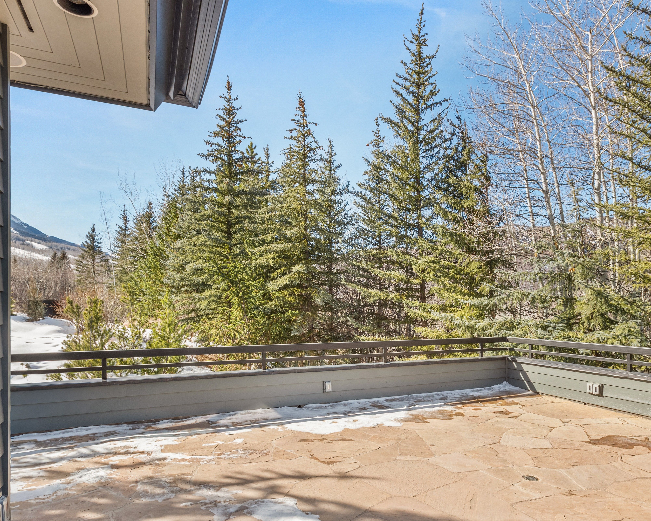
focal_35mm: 24
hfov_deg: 70.0
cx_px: 370
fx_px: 462
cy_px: 317
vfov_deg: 58.2
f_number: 10
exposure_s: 1/125
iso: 400
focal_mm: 17
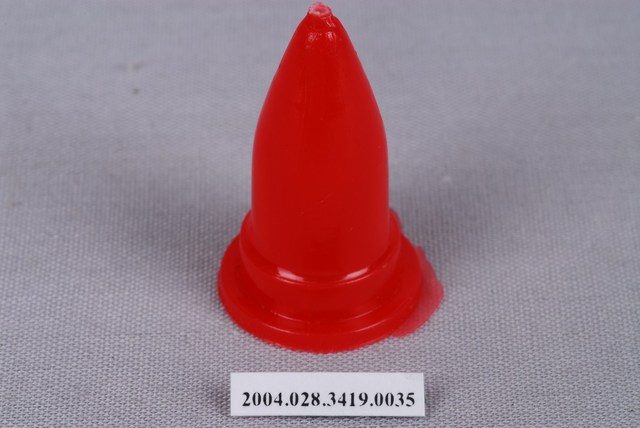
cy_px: 214
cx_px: 320
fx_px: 1601
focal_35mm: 90
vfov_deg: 15.2
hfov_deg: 22.6
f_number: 32
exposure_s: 1/60
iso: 100
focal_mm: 60
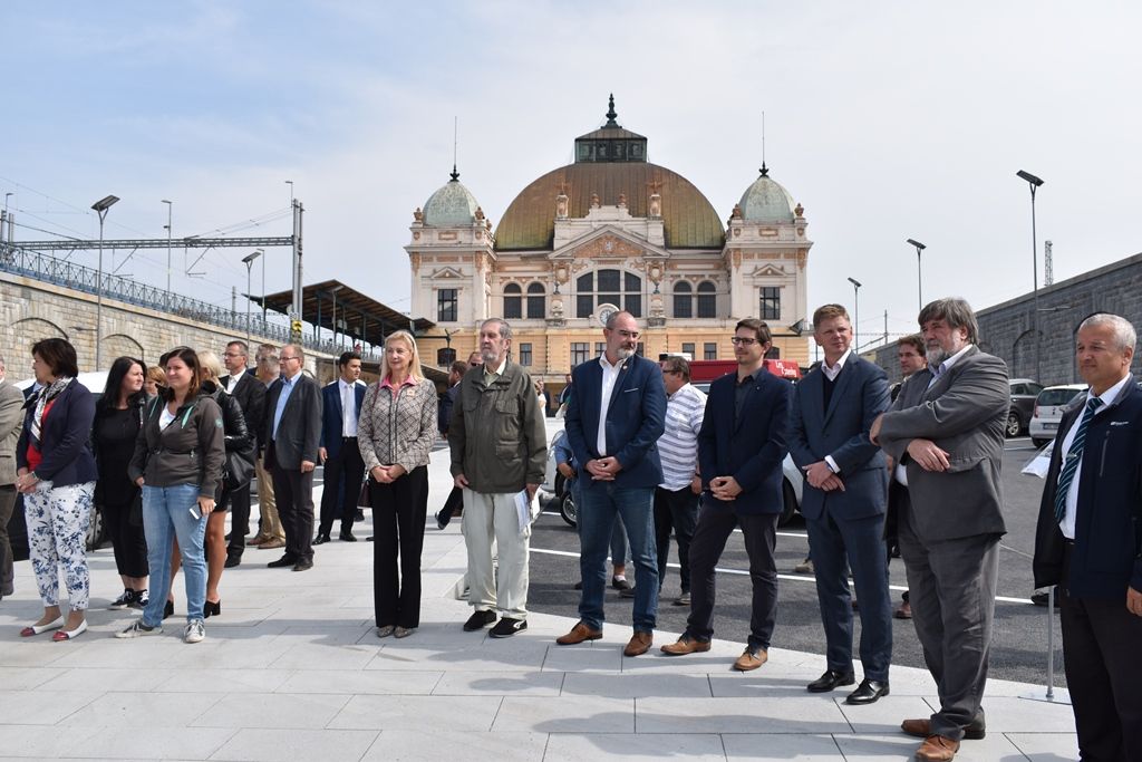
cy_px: 381
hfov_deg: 57.2
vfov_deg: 40.0
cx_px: 571
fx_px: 1047
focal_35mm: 33
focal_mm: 22
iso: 100
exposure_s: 1/250
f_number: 8
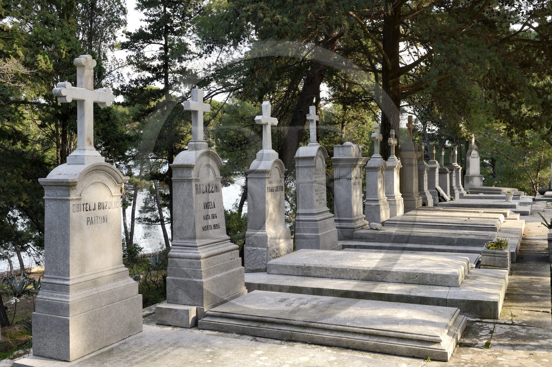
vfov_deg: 36.8
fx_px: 552
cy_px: 184
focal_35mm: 36
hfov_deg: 53.2
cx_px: 276
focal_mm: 36
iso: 400
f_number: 11
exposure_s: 1/100
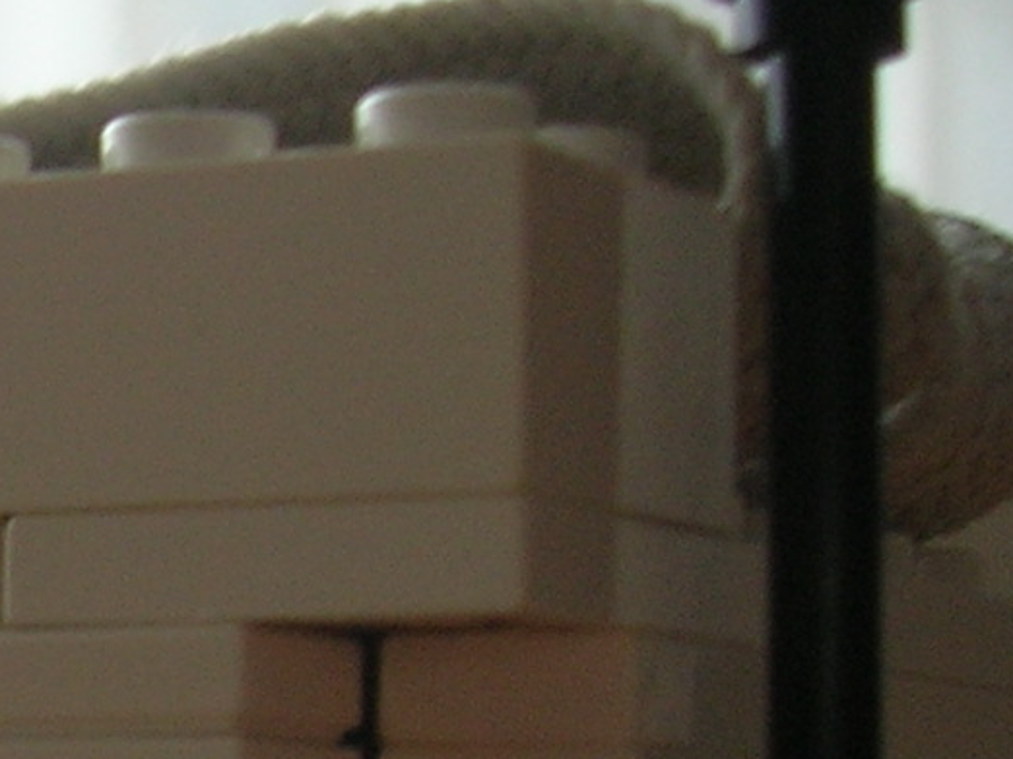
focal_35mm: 149
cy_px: 1054
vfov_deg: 9.7
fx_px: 4358
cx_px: -933
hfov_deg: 12.0
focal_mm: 5.7
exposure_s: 1/53.6
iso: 50
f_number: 2.9
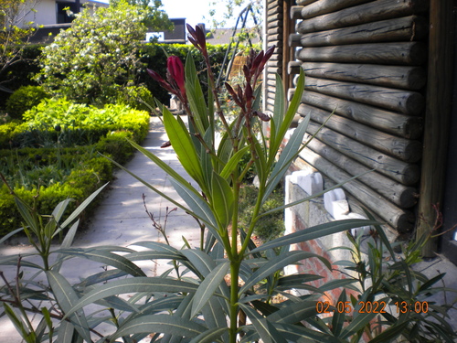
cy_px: 172
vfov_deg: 40.7
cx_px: 228
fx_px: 462
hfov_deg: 52.6
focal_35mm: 35
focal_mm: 6.3
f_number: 4.6
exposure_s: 1/189
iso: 80
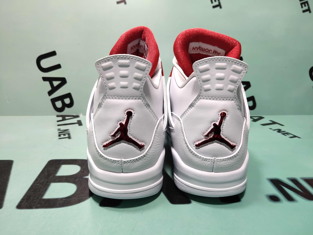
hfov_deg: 60.0
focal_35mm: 30
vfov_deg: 46.8
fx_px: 271
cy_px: 118
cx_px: 156
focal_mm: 4.35
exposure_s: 1/100
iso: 111
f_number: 1.79
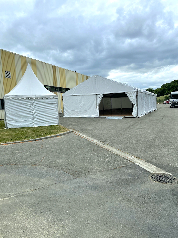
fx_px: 178
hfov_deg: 53.1
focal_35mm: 26
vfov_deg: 67.3
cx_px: 89
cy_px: 119
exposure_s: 1/1795
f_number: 1.6
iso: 32
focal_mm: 4.2
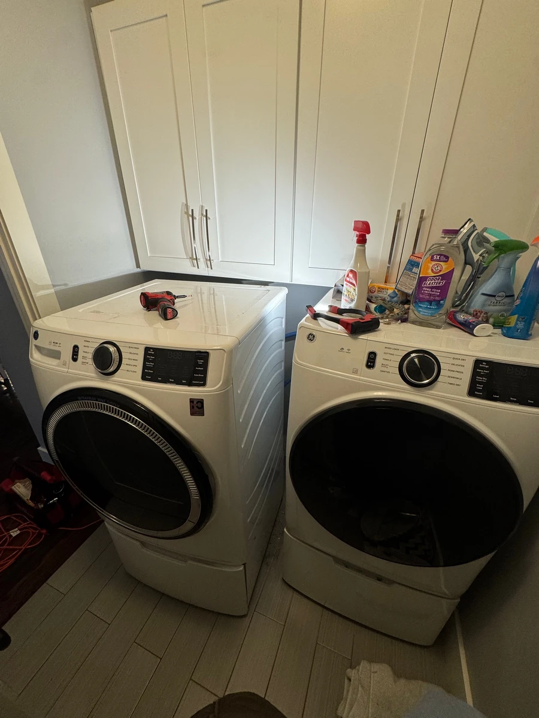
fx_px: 291
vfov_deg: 102.1
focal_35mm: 14
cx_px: 270
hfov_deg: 85.7
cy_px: 359
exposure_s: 1/99
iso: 160
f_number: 2.2
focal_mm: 2.22
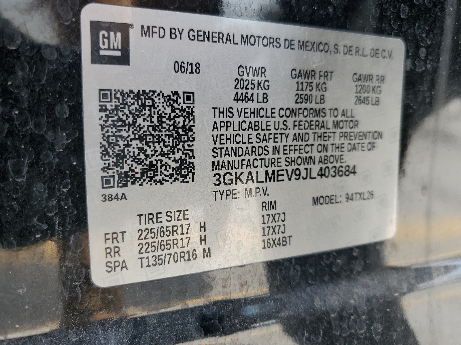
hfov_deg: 67.3
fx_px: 346
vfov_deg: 53.1
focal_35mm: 26
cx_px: 230
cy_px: 172
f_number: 1.5
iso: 50
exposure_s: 1/189
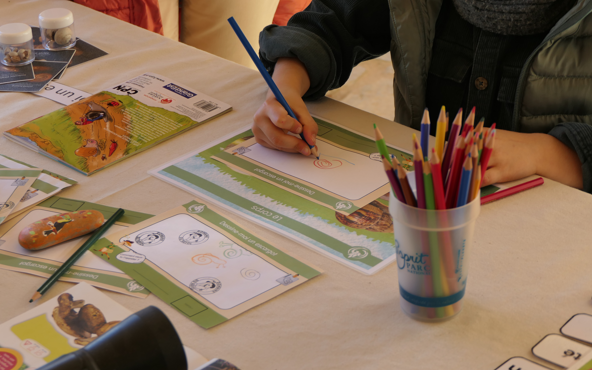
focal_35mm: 81
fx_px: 1307
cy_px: 182
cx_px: 297
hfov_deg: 25.5
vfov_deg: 16.1
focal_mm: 28.9
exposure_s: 1/250
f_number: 4
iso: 125
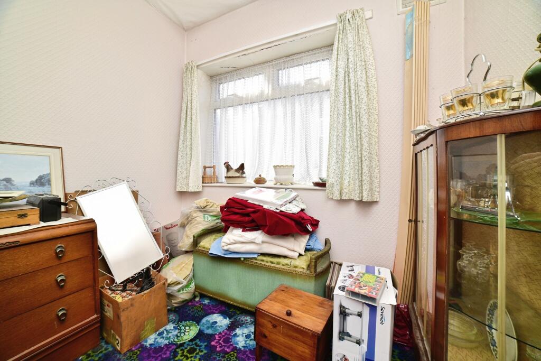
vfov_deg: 81.2
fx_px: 210
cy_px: 180
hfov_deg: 104.2
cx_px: 270
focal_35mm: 14
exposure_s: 1/125
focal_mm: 14
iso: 320
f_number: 8
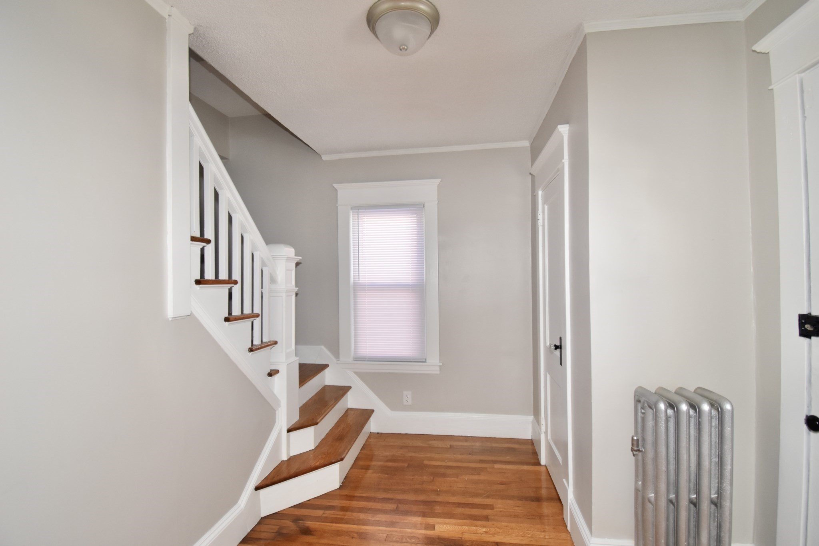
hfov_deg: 100.4
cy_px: 273
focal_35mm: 15
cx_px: 410
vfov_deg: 77.3
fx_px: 341
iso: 800
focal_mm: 10
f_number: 5
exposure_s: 1/100
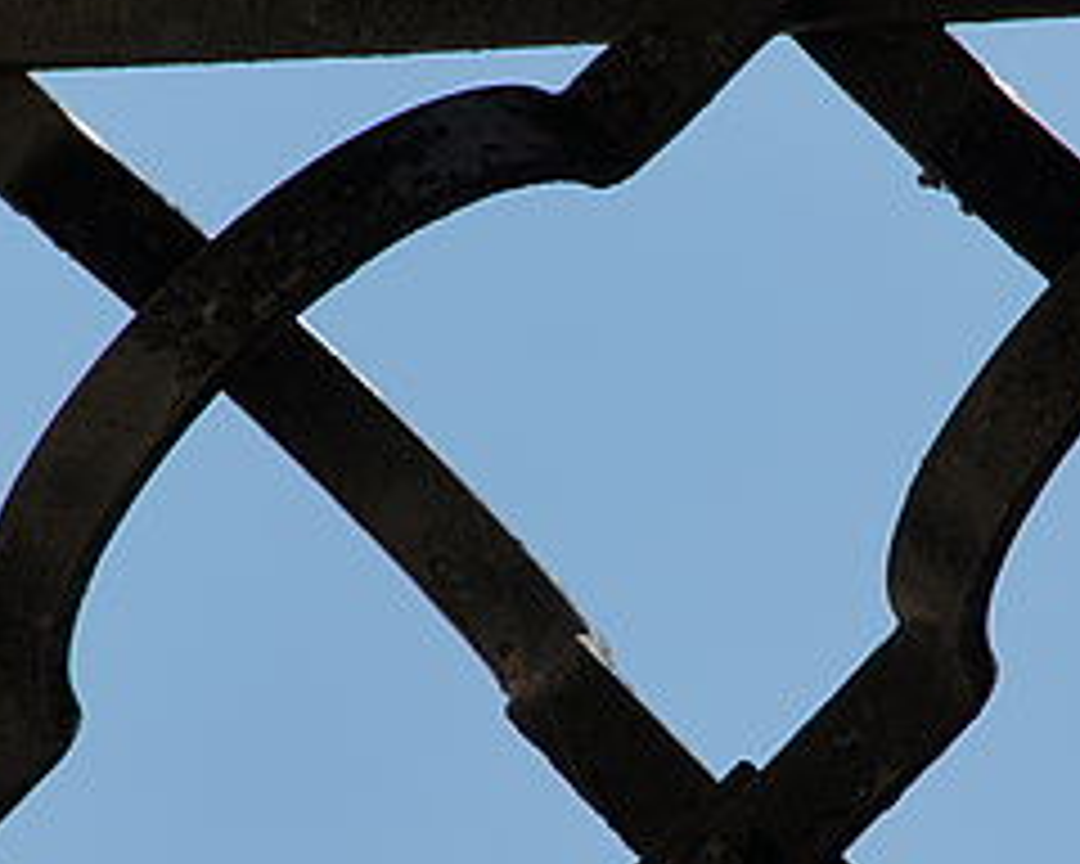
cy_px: 526
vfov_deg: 3.3
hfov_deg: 4.1
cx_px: 670
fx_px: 14991
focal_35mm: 469
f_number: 9
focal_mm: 200
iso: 200
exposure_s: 1/640
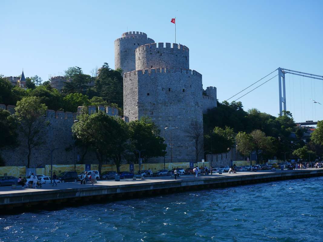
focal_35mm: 46
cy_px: 121
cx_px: 162
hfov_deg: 41.2
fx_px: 429
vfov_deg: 31.5
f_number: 8
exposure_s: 1/320
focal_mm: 23
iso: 200
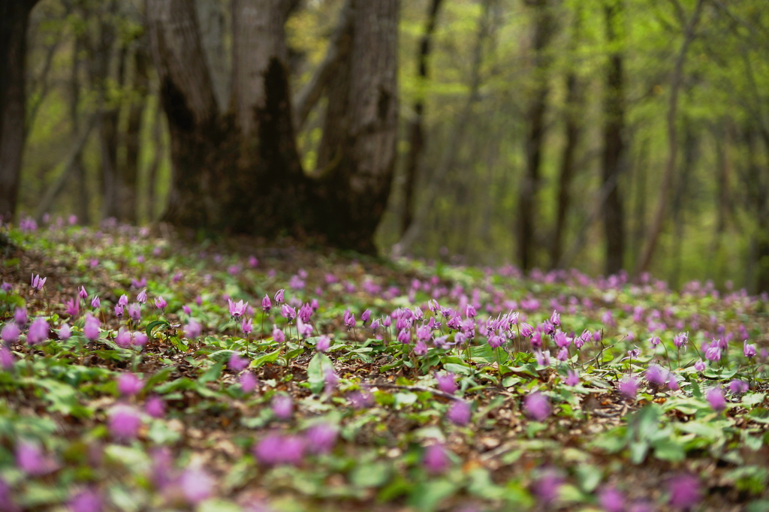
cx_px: 384
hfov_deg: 18.6
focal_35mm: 110
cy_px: 256
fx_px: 2349
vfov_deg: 12.4
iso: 100
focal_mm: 110
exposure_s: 1/1250
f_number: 3.5
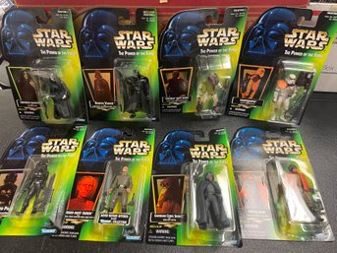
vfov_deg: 53.0
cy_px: 126
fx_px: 253
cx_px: 168
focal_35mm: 26
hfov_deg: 67.3
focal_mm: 4.2
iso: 250
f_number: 1.6
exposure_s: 1/60
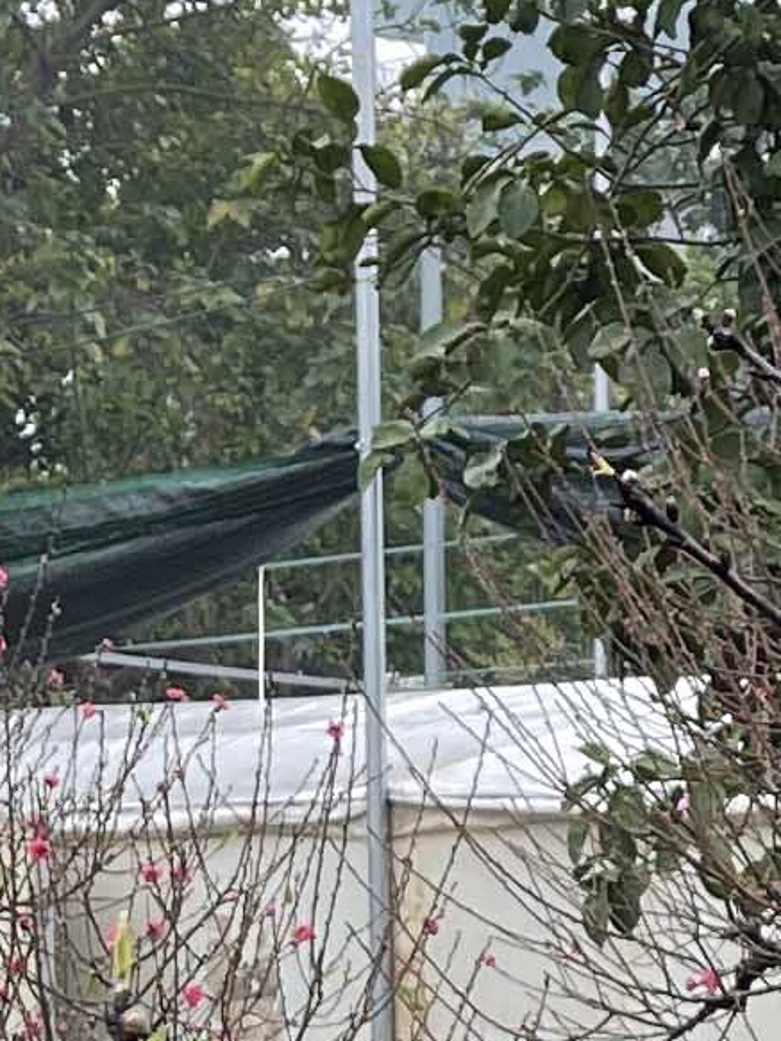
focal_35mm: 180
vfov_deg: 10.8
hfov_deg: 7.9
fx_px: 5411
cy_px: 1254
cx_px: 1596
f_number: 1.6
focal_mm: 5.1
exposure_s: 1/121
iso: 64
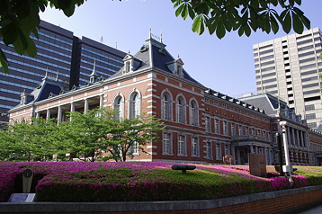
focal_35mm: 34
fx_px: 304
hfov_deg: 55.8
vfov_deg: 38.8
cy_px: 98
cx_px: 175
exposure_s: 1/320
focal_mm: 18
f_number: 5
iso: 100
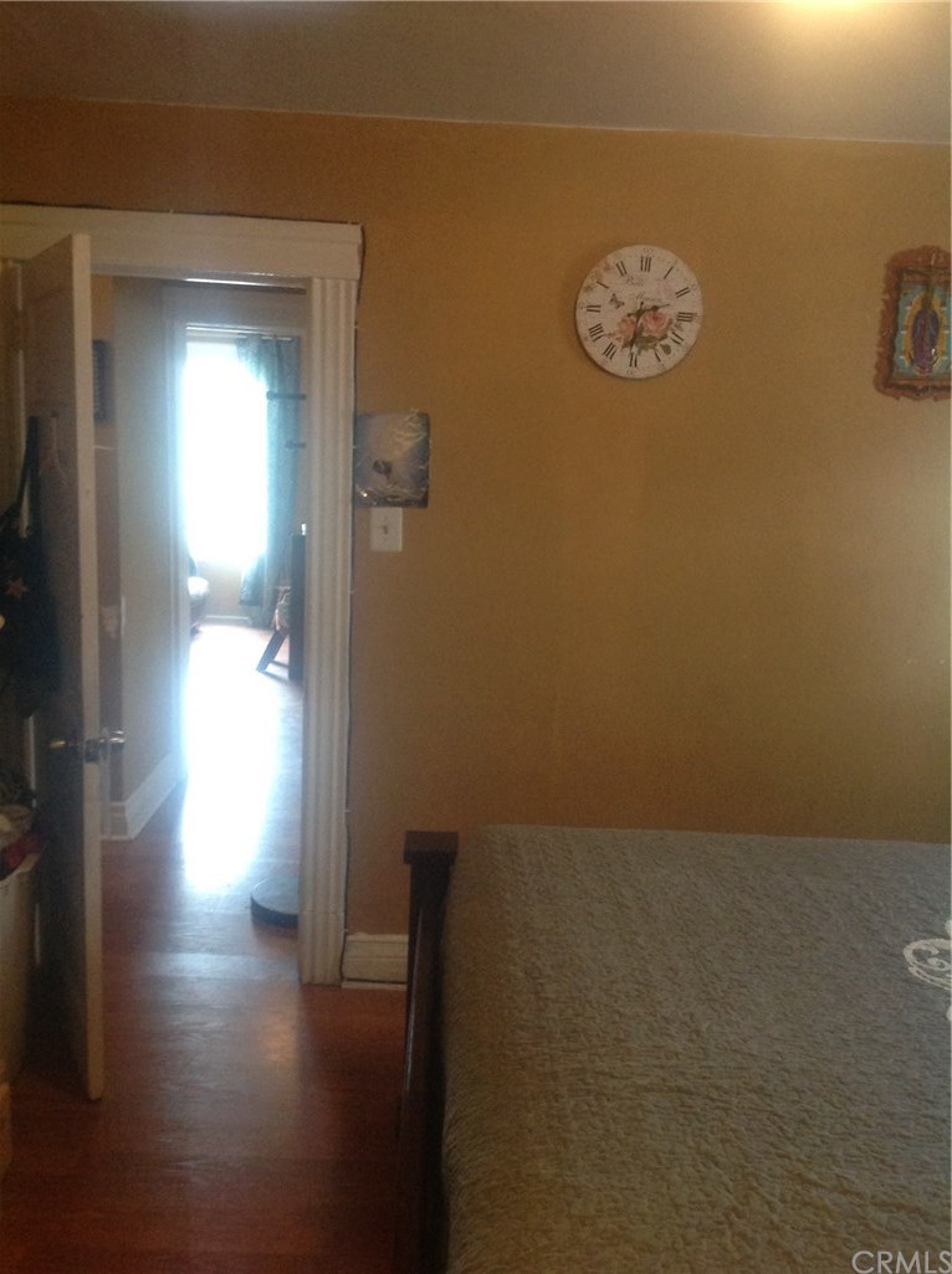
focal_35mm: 35
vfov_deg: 52.7
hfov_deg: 40.6
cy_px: 637
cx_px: 476
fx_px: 1287
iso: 320
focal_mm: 4.28
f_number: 2.4
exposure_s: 1/15
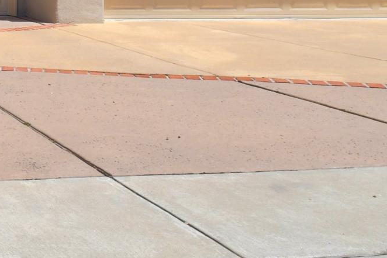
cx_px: -307
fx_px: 731
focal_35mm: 68
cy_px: -44
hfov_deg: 20.7
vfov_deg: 19.0
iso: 100
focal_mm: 10
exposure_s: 1/250
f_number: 11
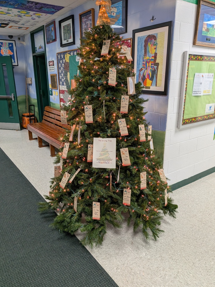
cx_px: 108
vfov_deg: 69.4
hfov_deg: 54.9
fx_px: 207
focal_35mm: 25
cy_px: 139
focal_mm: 4.53
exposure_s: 1/120
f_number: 1.7
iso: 41
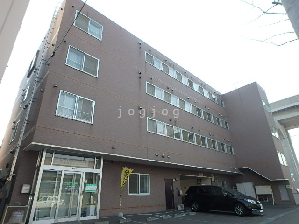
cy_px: 112
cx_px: 150
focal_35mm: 21
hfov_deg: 79.0
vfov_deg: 63.4
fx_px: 181
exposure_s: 1/400
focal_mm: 3.7
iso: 125
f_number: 3.5
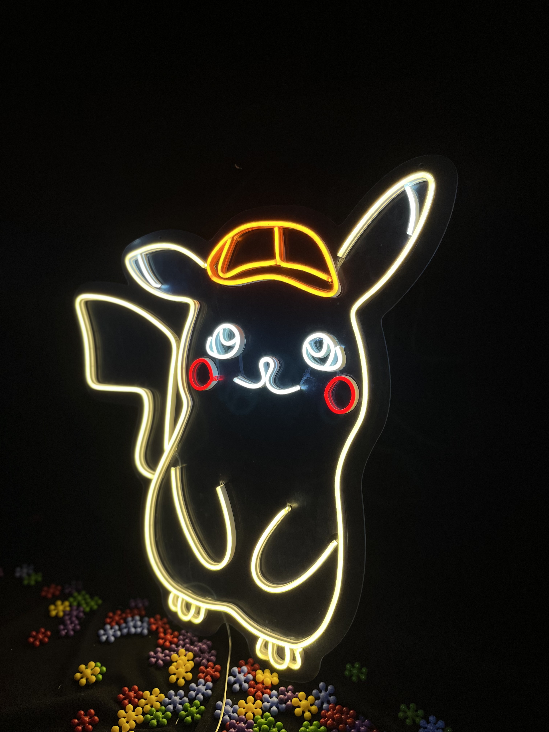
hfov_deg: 53.1
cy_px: 366
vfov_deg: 67.3
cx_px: 274
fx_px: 550
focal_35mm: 26
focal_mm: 5.1
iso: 40
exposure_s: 1/263
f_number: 1.6
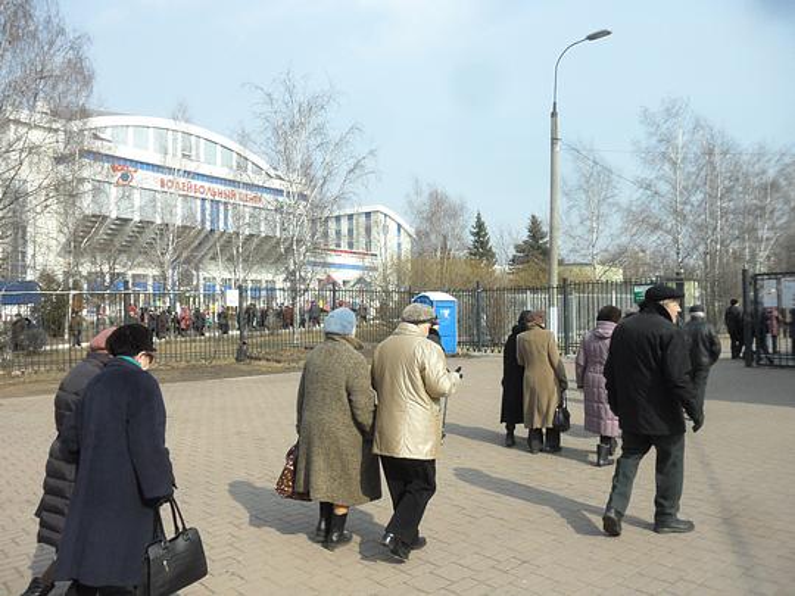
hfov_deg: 65.3
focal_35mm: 27
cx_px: 398
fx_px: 620
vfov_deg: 51.4
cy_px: 298
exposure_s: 1/180
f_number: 8.9
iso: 200
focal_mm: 4.9
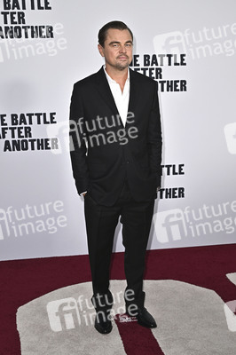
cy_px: 178
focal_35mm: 47
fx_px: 463
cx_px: 118
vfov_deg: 41.9
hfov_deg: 28.6
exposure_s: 1/320
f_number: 5
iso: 800
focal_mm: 47
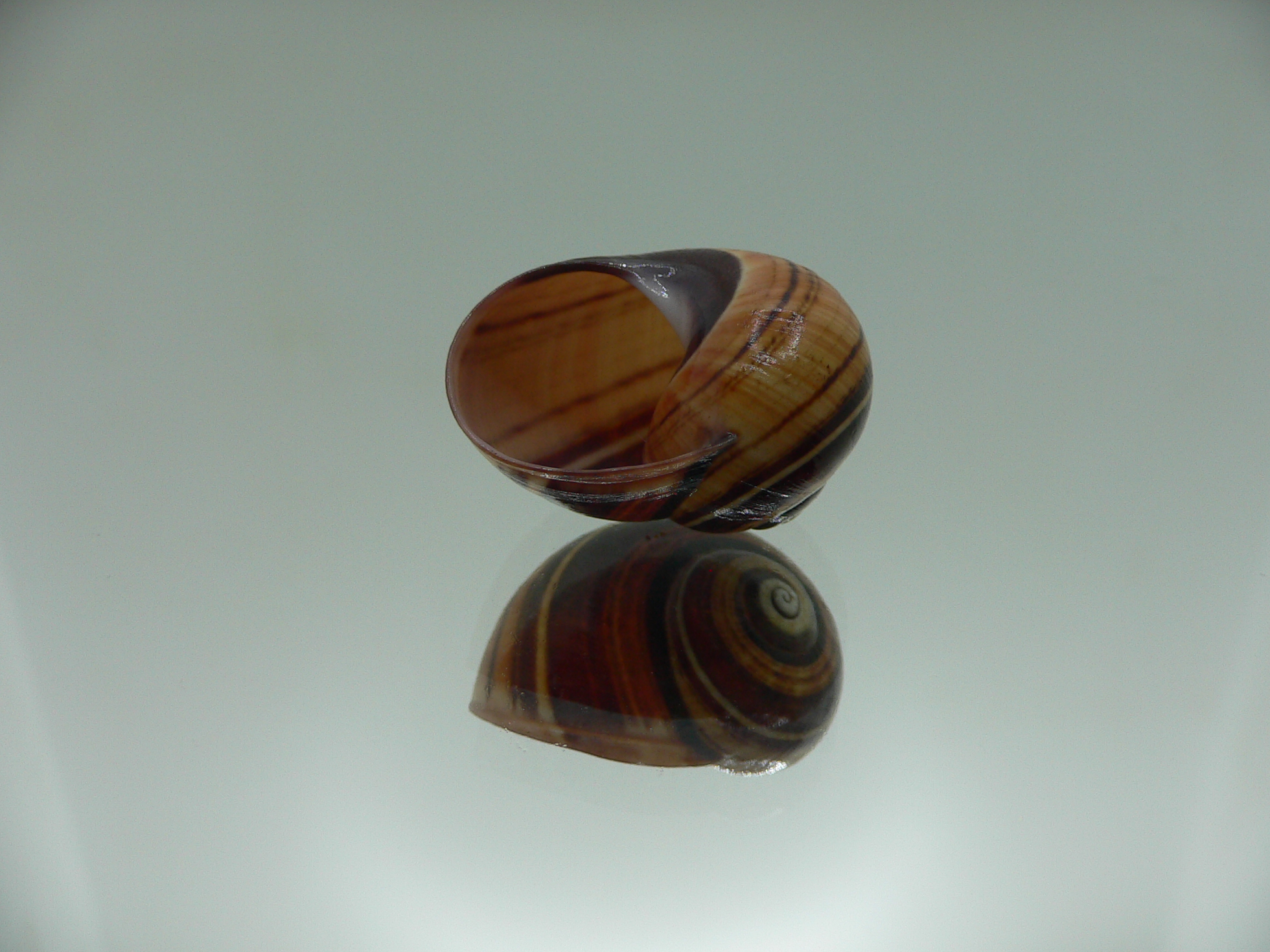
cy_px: 474
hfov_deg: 51.4
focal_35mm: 36
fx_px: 1321
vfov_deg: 39.7
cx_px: 638
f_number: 2.8
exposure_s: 1/100
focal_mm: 4.6
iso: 80
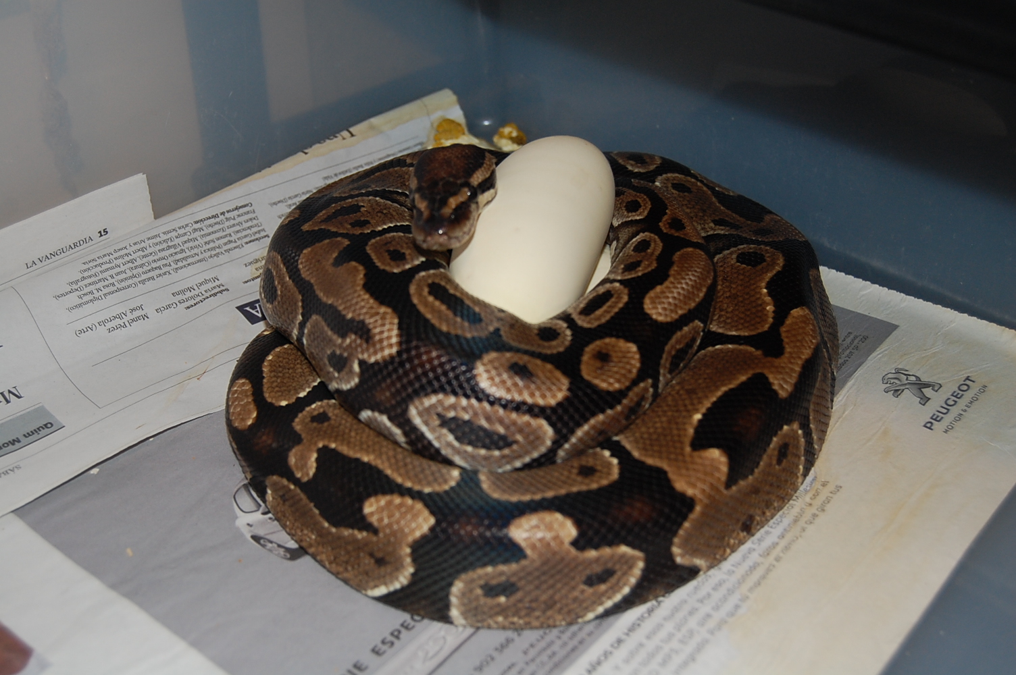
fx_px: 1311
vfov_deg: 28.9
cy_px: 338
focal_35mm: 46
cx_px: 508
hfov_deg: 42.4
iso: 400
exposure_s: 1/60
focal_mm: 31
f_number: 4.5
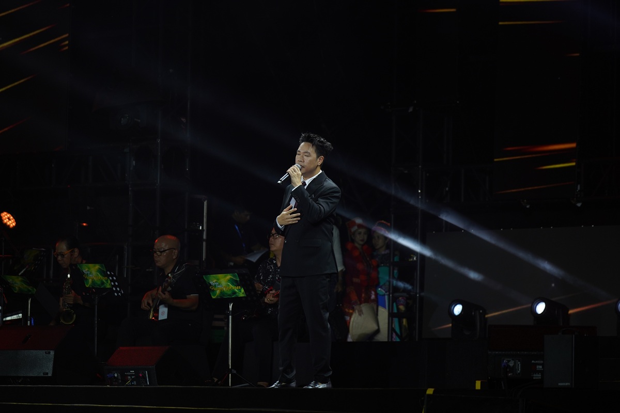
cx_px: 310
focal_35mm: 200
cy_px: 206
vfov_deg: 6.9
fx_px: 3444
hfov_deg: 10.3
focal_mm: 200
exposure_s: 1/200
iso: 500
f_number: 5.6
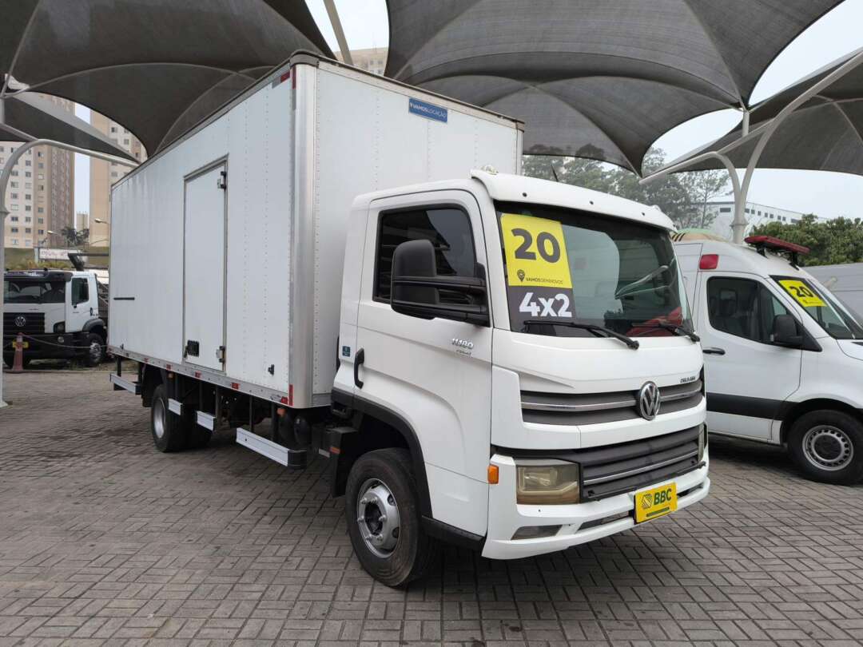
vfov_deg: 56.8
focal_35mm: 24
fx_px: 598
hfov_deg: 71.6
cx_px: 432
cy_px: 324
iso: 100
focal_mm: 5.56
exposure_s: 1/191
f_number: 1.8
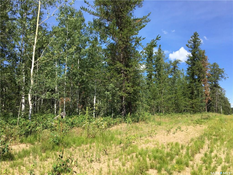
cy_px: 88
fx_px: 195
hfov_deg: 61.7
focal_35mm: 29
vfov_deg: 48.2
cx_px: 116
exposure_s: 1/1054
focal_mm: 4.15
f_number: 2.2
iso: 25
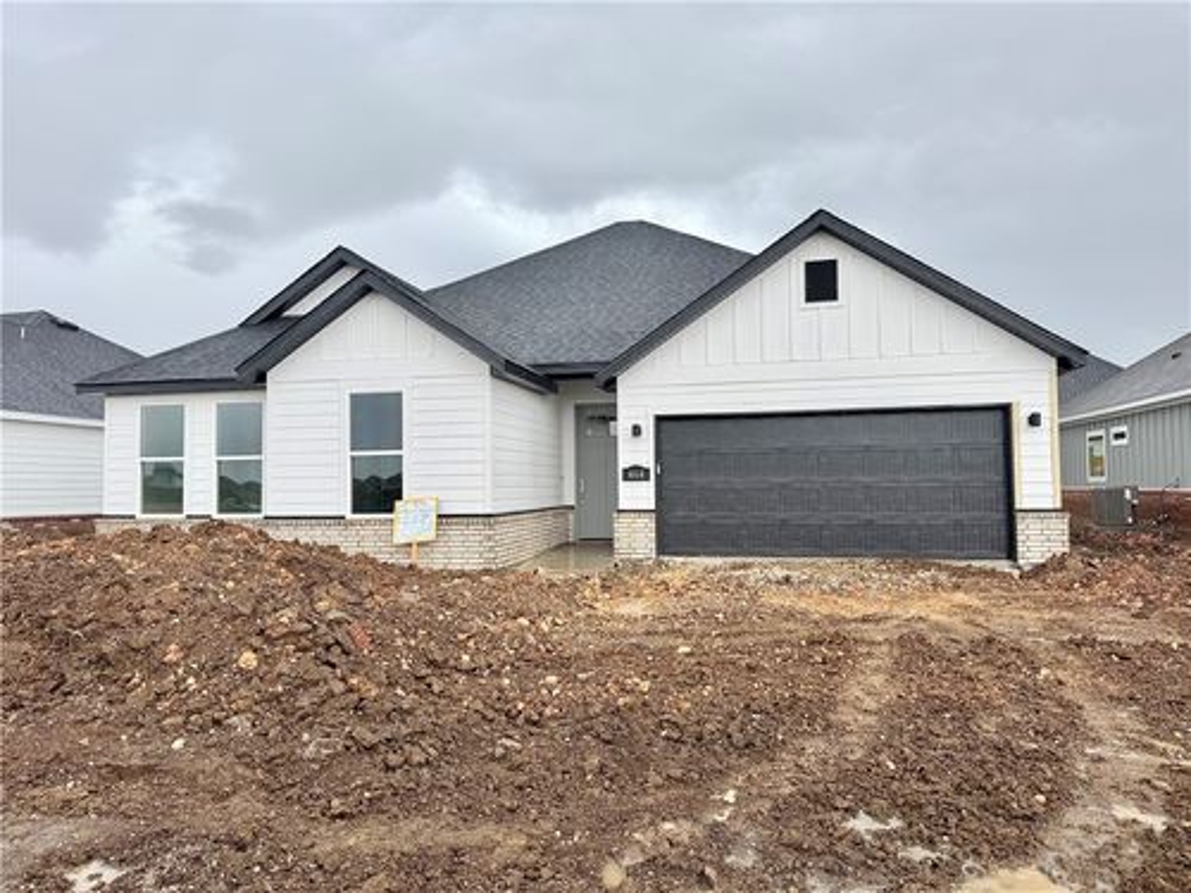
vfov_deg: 56.8
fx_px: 826
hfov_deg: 71.6
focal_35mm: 24
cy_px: 446
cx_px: 596
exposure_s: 1/747
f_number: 1.78
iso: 80
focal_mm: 6.76
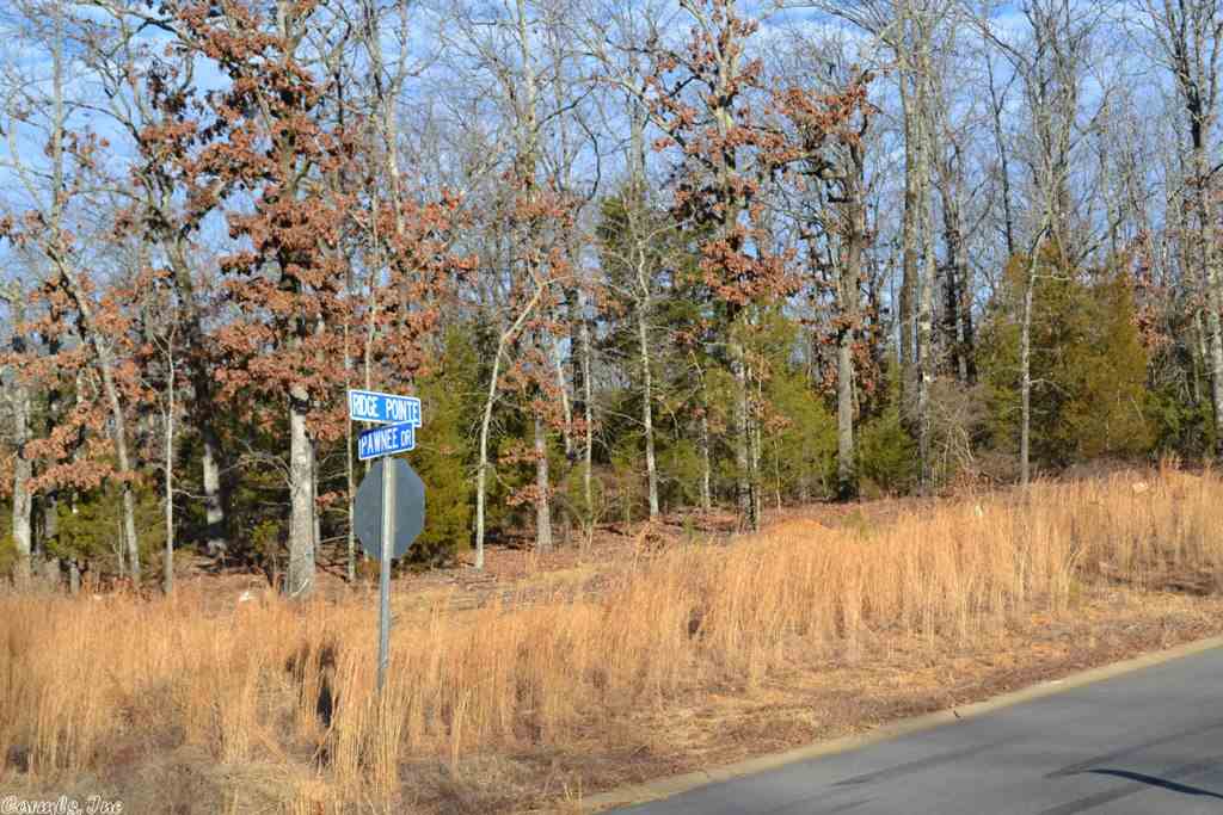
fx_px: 2038
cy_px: 408
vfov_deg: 22.6
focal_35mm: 60
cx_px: 612
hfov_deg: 33.4
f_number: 7.1
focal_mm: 40
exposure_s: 1/200
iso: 100
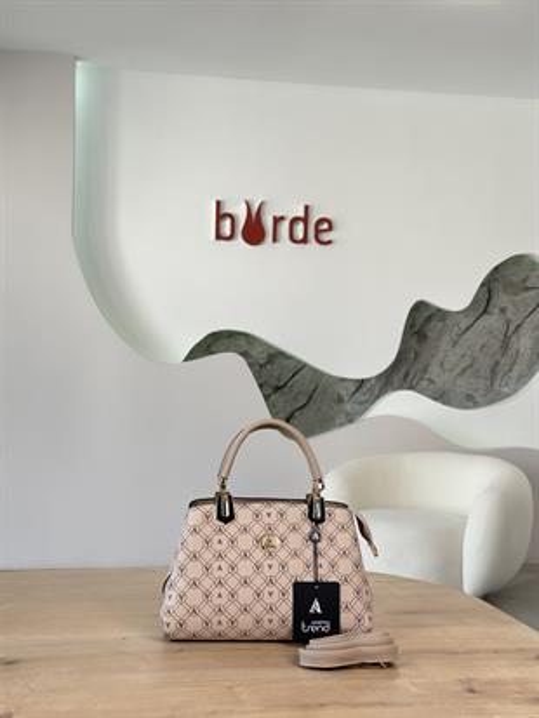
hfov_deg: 30.3
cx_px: 270
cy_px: 359
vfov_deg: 39.6
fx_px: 996
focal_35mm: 48
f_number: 1.78
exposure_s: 1/284
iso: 64
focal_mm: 6.86
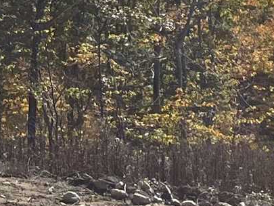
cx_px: -376
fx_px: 1560
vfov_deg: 7.0
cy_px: -316
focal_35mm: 197
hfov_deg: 9.1
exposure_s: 1/5319
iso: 50
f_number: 1.6
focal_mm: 5.1
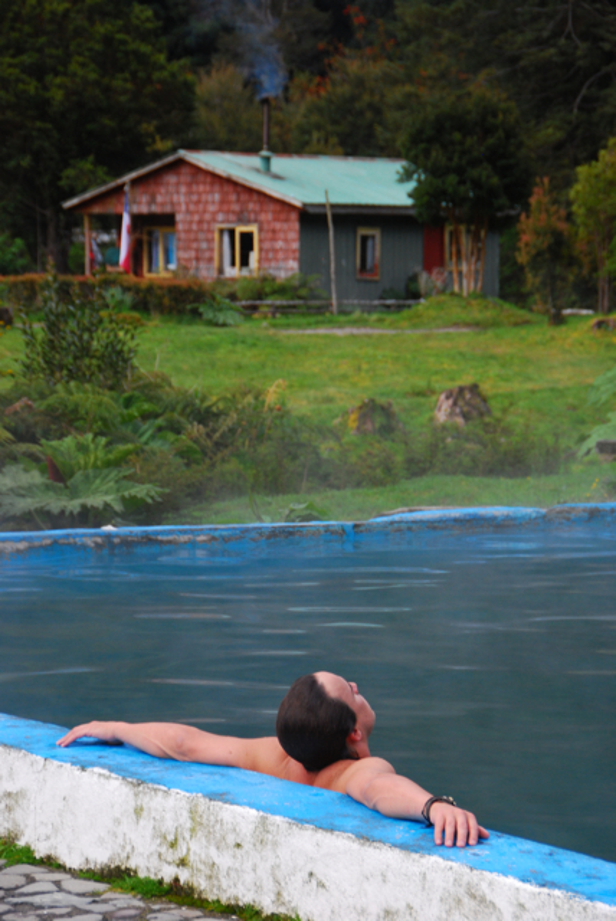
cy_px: 460
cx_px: 308
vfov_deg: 17.0
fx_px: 3073
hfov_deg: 11.4
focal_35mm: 120
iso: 400
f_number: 6.3
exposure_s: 1/80
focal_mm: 80
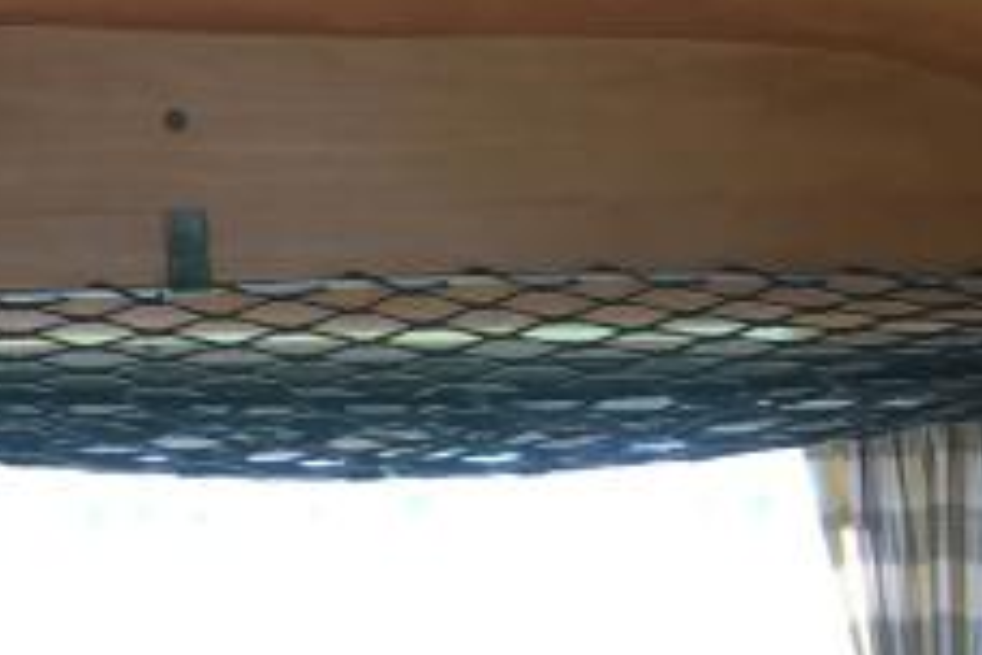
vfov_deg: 12.8
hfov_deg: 20.4
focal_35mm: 99
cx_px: 200
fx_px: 2700
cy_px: -431
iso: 32
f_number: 2.2
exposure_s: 1/33
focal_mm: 4.15
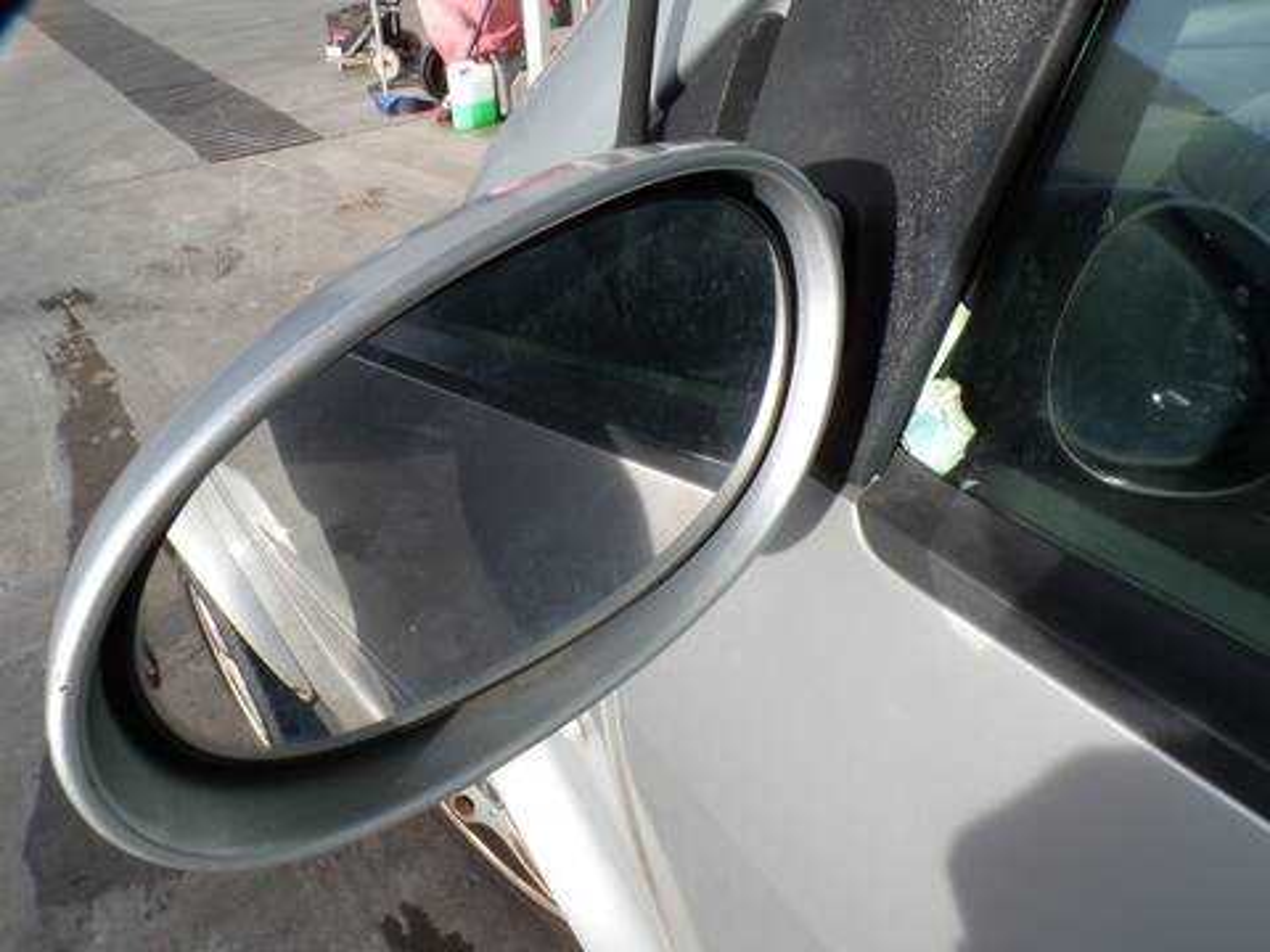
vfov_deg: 56.8
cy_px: 476
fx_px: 881
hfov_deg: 71.6
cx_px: 635
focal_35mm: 24
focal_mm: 4.3
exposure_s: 1/60
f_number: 7.7
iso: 100
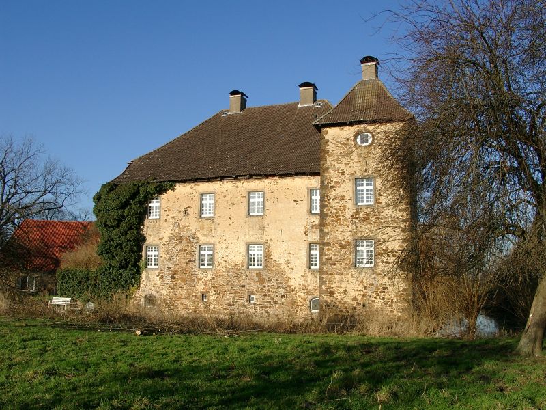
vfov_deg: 41.8
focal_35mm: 34
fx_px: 536
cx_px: 273
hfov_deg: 54.0
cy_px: 205
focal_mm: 7.13
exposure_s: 1/701
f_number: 4
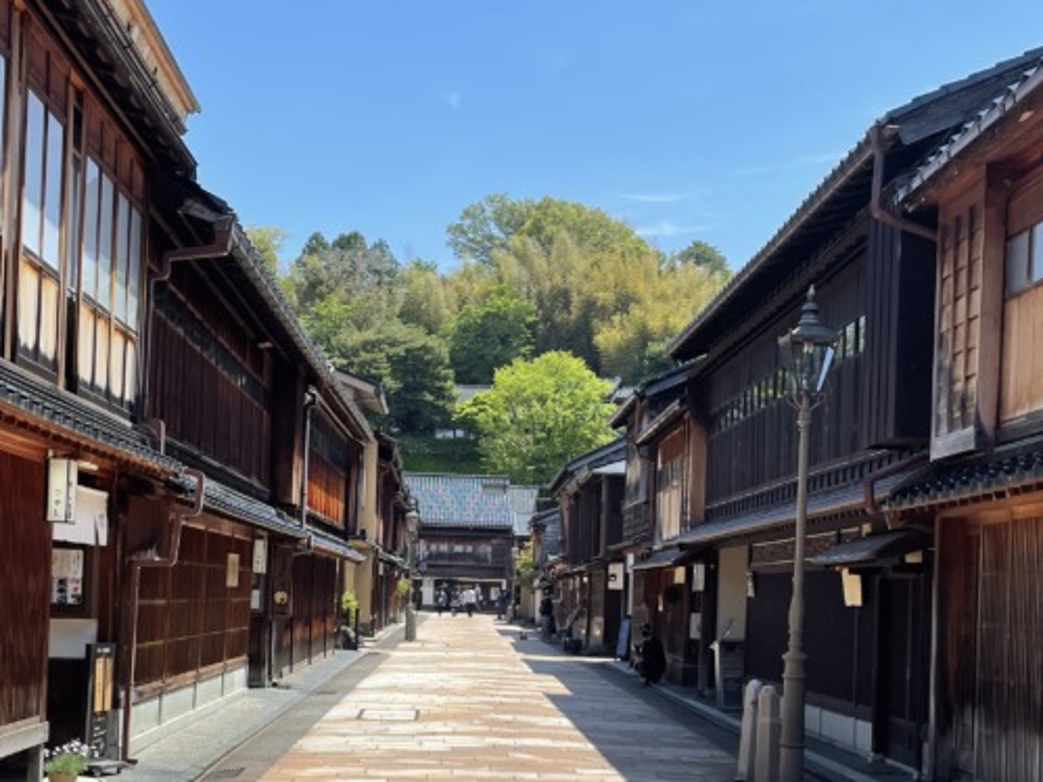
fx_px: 1506
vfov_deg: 28.6
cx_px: 504
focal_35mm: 50
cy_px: 590
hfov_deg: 38.2
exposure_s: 1/2817
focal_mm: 4.2
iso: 32
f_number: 1.6
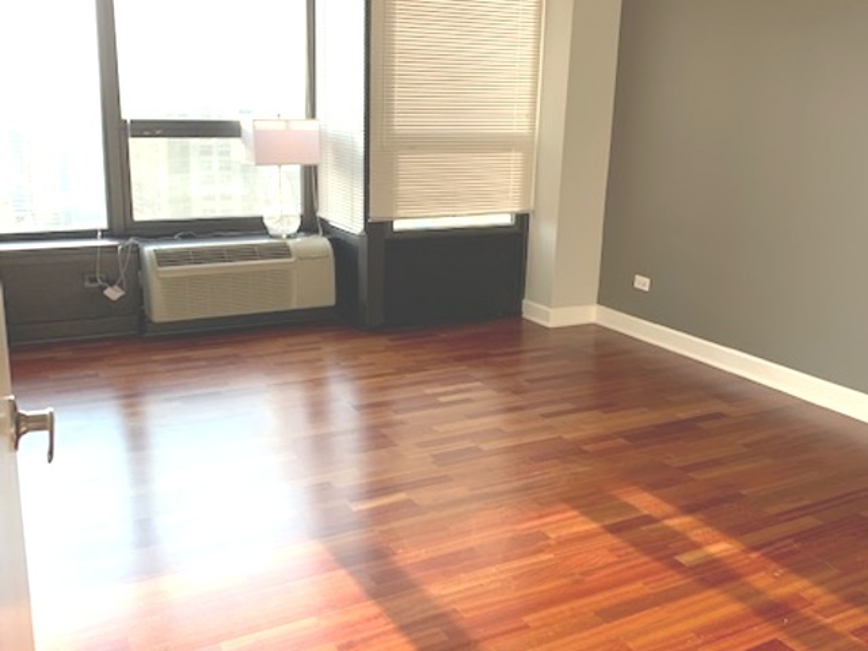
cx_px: 434
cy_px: 326
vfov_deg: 53.1
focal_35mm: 26
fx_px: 652
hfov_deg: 67.3
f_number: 1.8
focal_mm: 4.25
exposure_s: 1/121
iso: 50
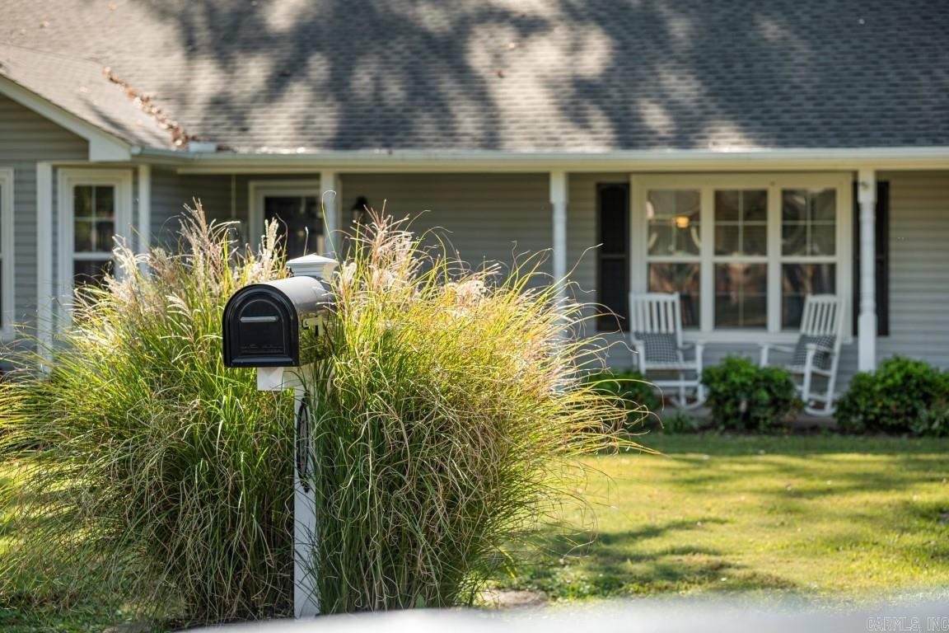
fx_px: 2241
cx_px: 474
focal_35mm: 85
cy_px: 316
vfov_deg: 16.1
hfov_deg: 23.9
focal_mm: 85
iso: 125
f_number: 4
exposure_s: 1/500
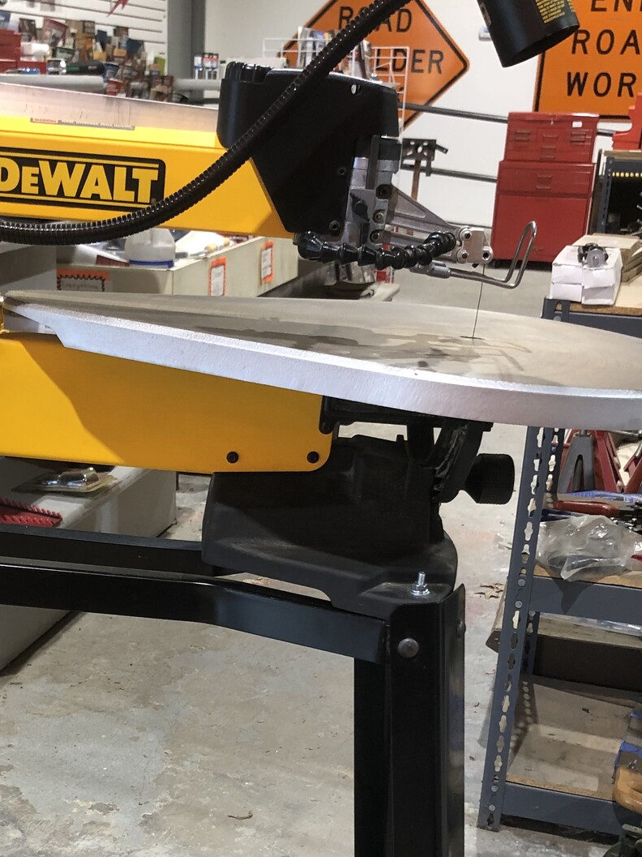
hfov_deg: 27.2
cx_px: 168
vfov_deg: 35.3
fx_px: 1311
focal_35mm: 53
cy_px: 649
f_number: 1.8
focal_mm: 3.99
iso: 40
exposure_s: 1/20
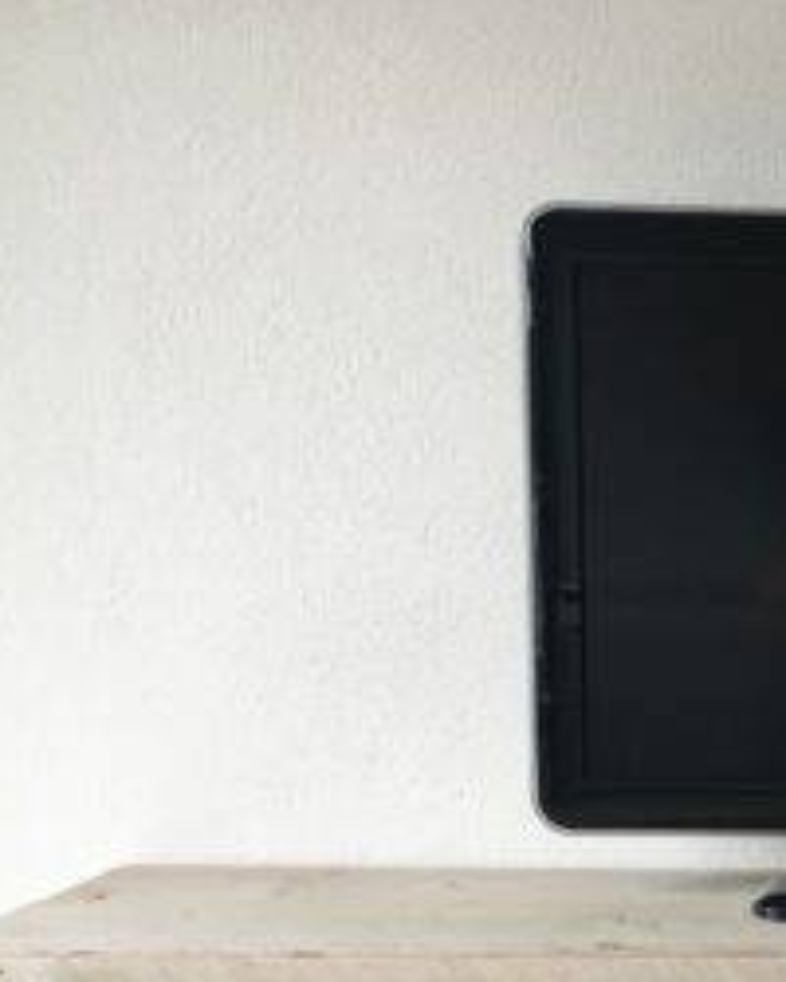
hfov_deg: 20.4
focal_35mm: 68
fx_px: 1977
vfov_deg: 27.4
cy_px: 782
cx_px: 1038
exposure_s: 1/33
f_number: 2.2
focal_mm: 4.15
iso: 80
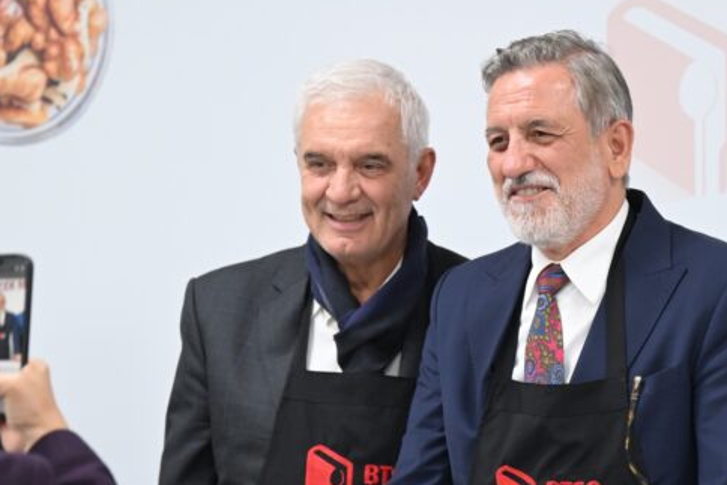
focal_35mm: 148
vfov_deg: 9.2
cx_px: 512
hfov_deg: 13.8
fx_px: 2989
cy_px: 448
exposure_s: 1/100
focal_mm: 70
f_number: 3.2
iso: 1000
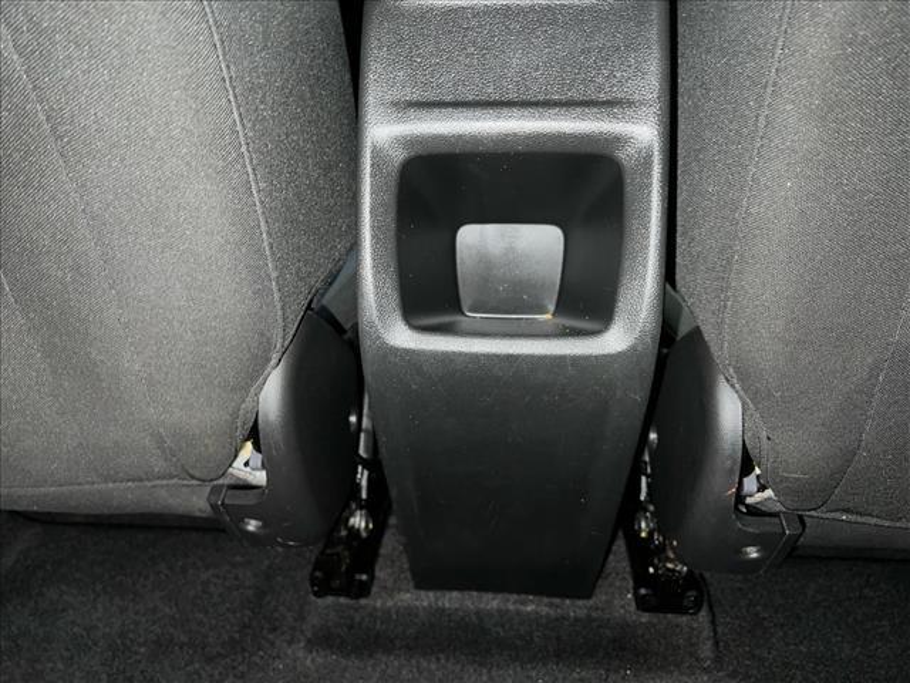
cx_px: 455
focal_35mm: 26
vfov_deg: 53.1
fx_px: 683
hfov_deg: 67.3
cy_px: 342
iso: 32
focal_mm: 5.7
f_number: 1.5
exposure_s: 1/4
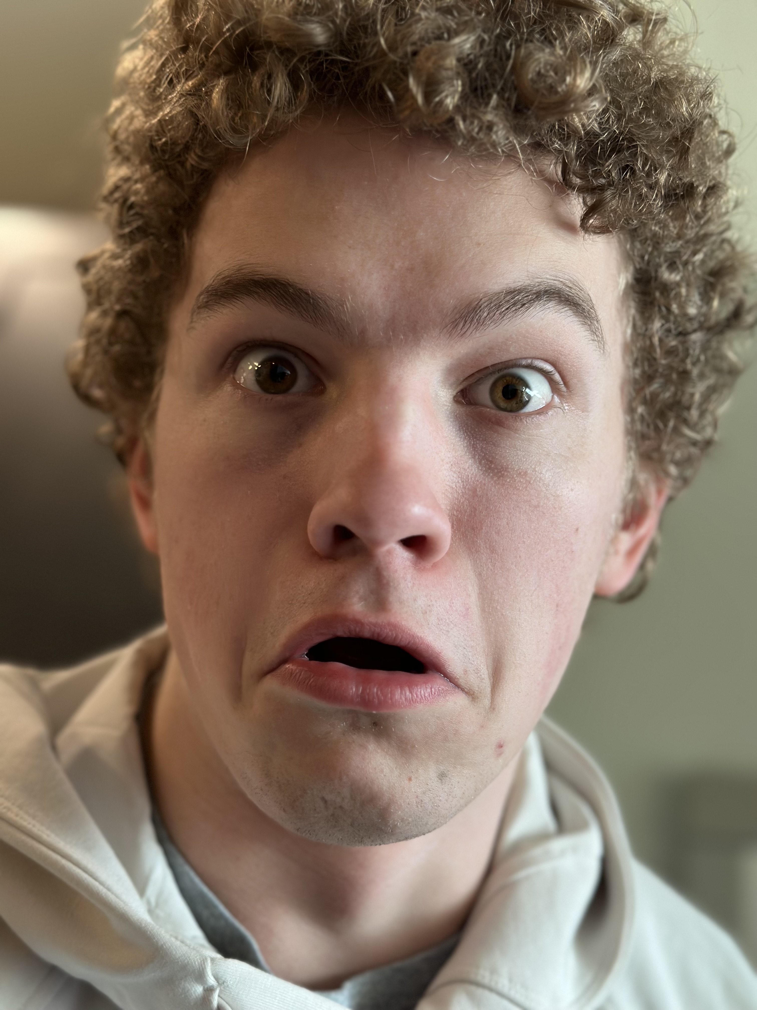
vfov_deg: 39.7
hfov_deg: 30.3
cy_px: 505
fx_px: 1400
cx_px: 378
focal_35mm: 48
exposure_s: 1/60
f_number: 1.78
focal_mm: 6.86
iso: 250
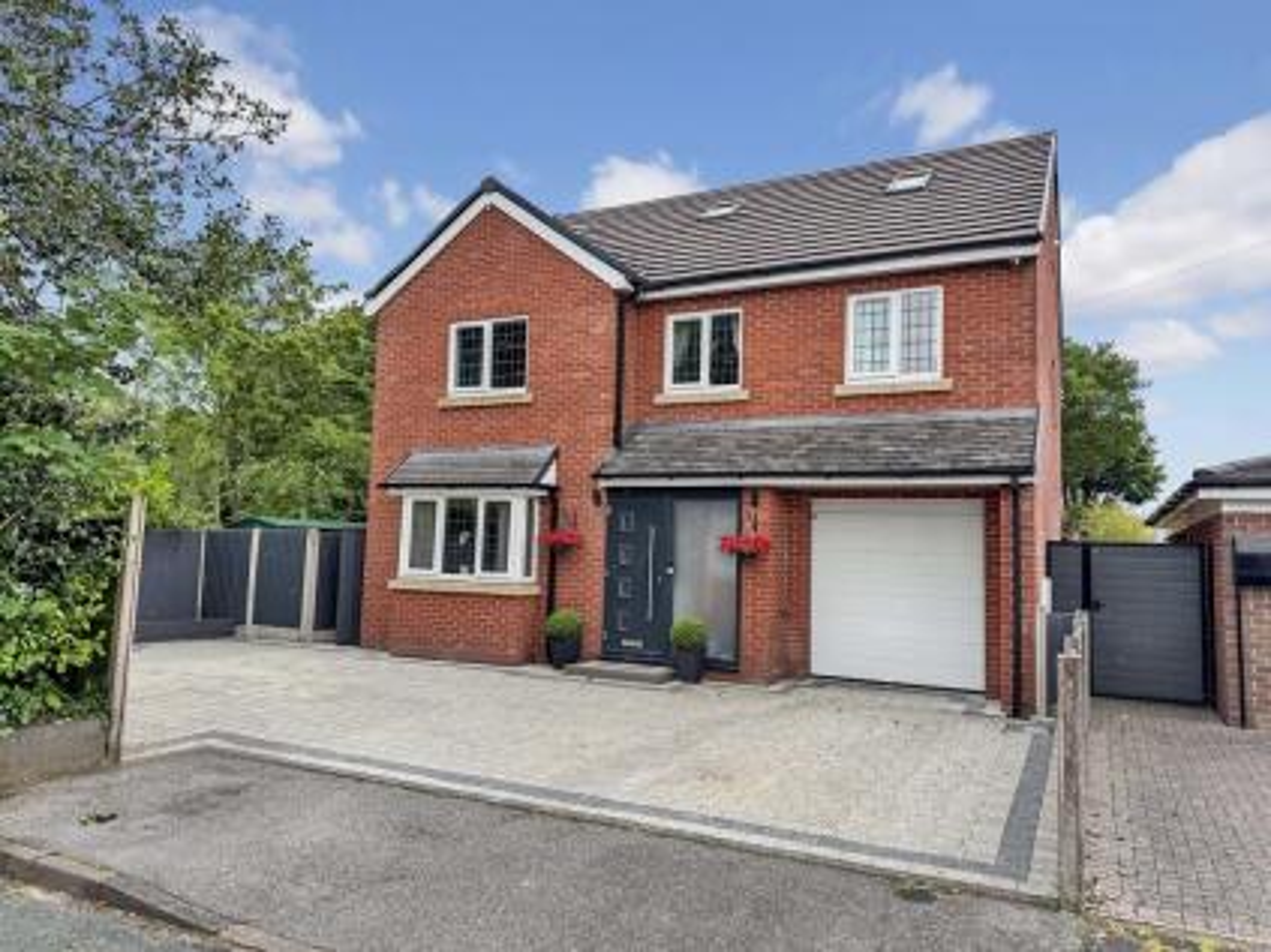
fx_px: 881
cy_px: 476
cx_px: 636
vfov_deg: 56.8
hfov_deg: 71.6
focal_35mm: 24
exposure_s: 1/419
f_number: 1.78
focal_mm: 6.76
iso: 80
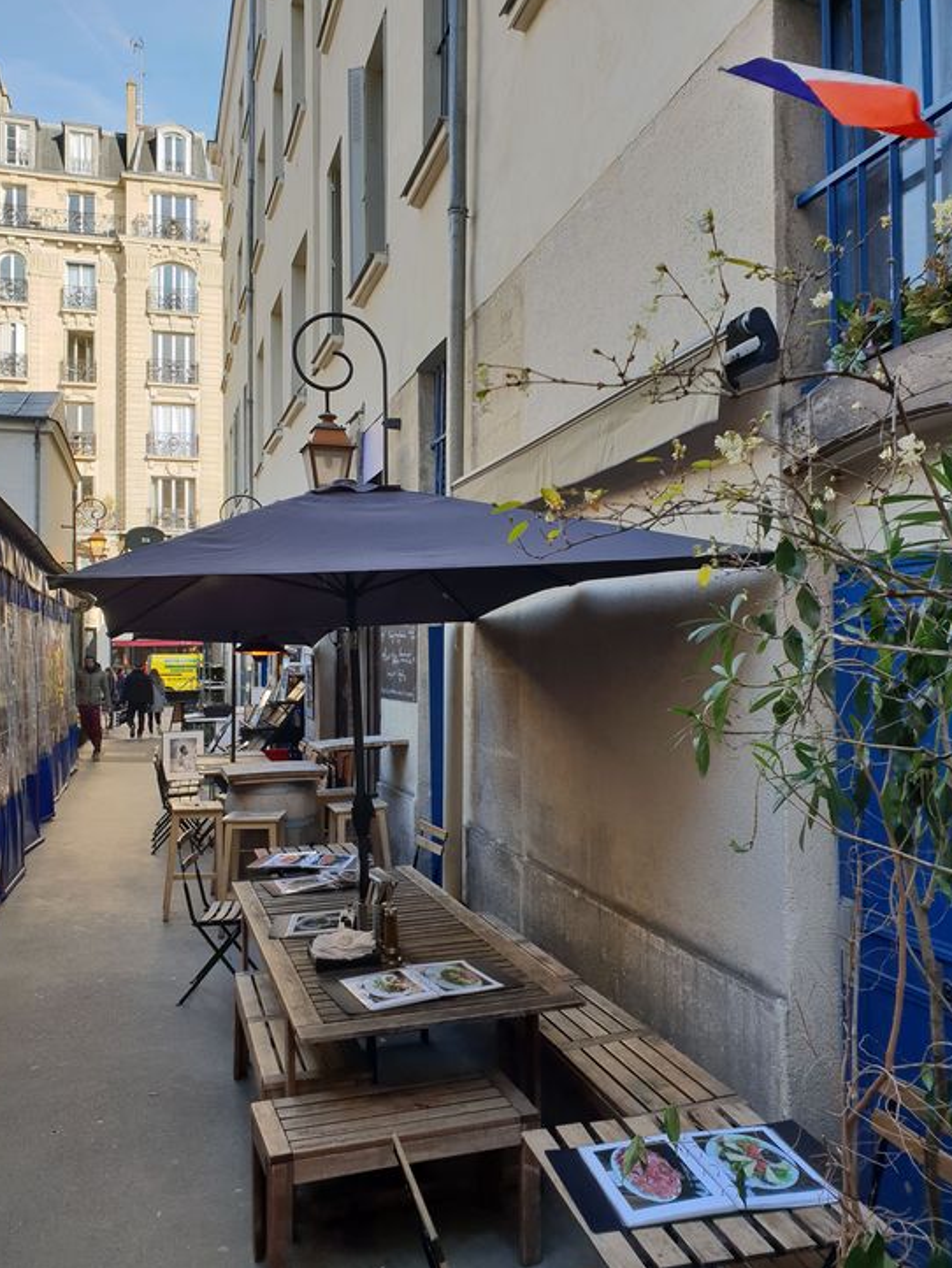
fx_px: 989
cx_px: 473
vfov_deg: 65.3
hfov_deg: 51.4
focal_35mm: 27
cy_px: 615
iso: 50
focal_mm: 4.3
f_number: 2.4
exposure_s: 1/309
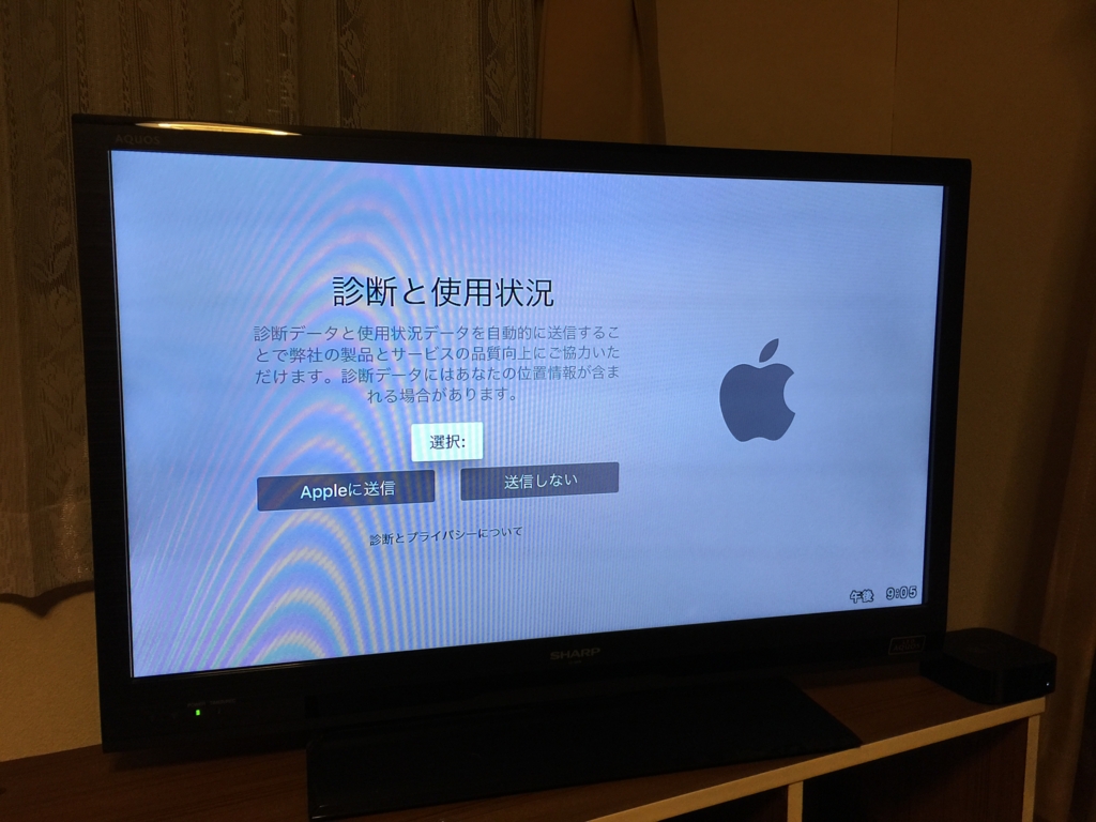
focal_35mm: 29
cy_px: 411
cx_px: 548
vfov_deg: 48.2
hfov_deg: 61.7
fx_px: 918
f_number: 2.2
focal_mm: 4.15
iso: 50
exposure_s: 1/33
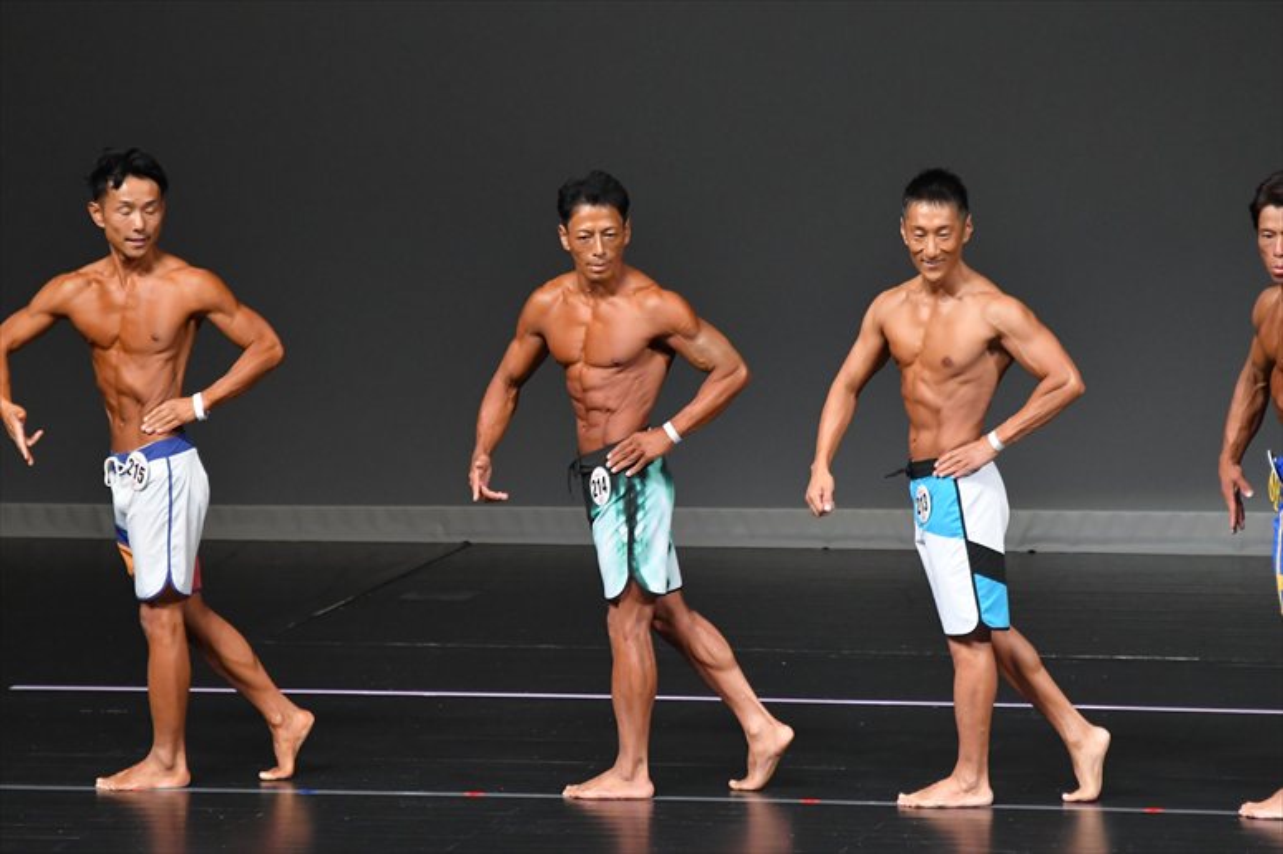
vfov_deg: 4.4
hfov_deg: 6.5
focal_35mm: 315
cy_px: 427
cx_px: 642
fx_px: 11221
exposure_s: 1/400
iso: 4000
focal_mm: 210
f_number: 5.6
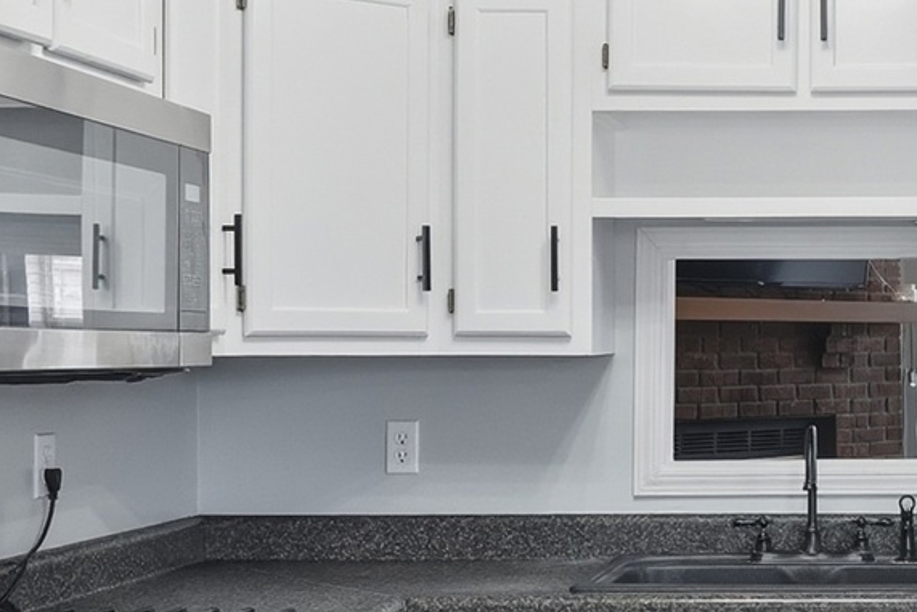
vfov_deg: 18.9
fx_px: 1839
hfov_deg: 26.5
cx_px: 914
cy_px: 333
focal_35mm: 72
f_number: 7.1
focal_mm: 16.5
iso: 640
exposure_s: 1/80
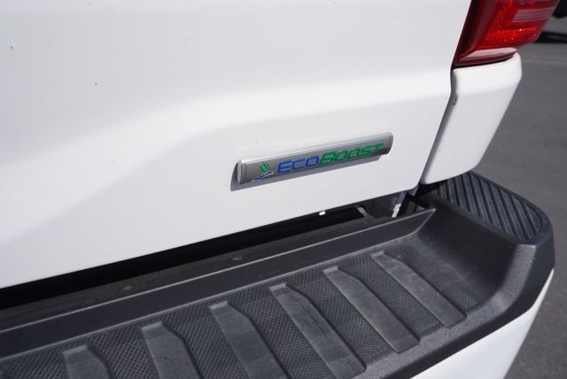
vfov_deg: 41.8
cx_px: 284
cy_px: 190
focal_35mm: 32
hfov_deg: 59.4
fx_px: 497
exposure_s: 1/250
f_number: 10
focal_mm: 21
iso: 100
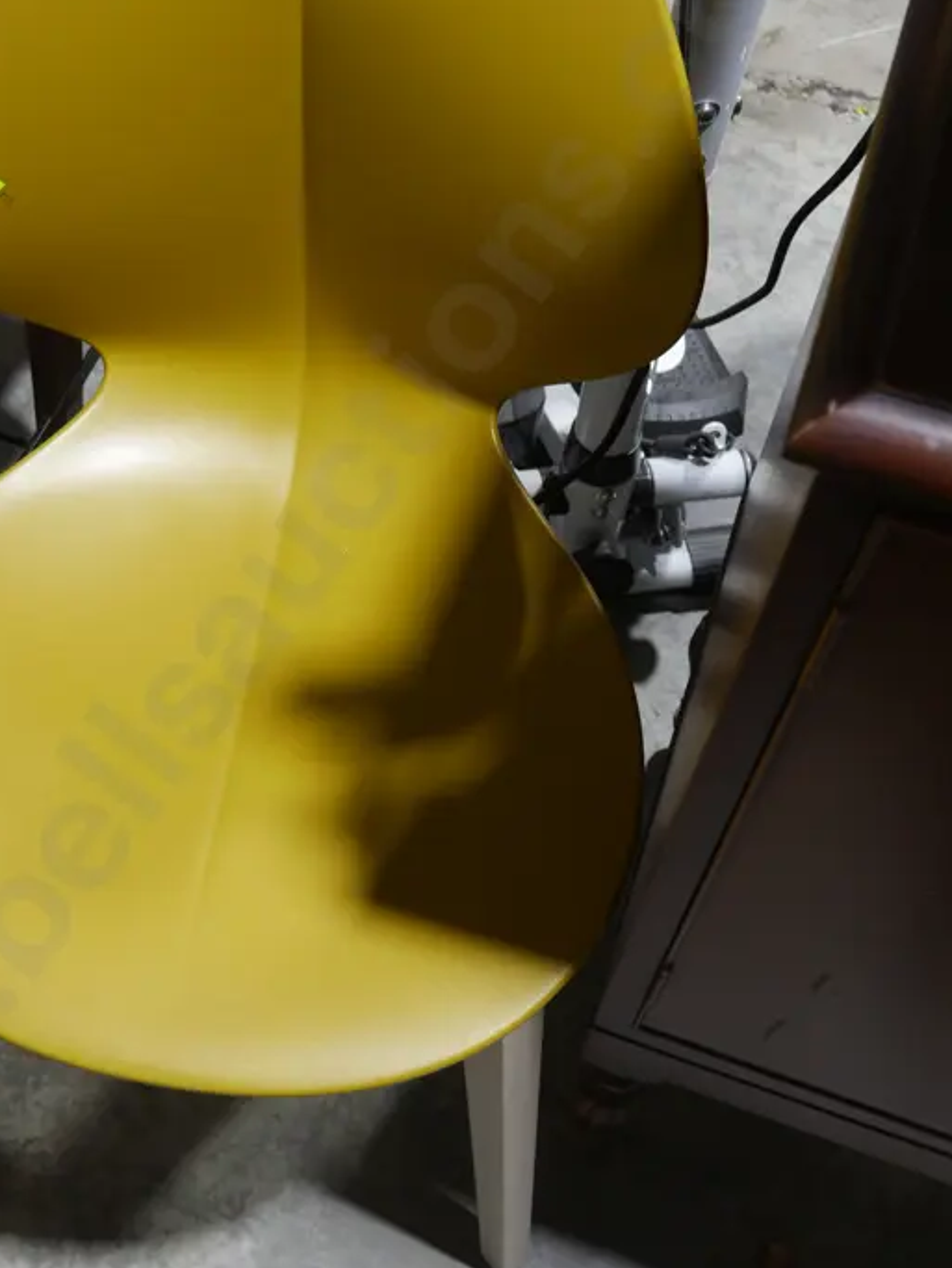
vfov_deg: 44.7
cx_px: 305
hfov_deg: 34.0
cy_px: 548
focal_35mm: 42
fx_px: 1539
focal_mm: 14
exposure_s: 1/60
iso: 250
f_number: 3.5
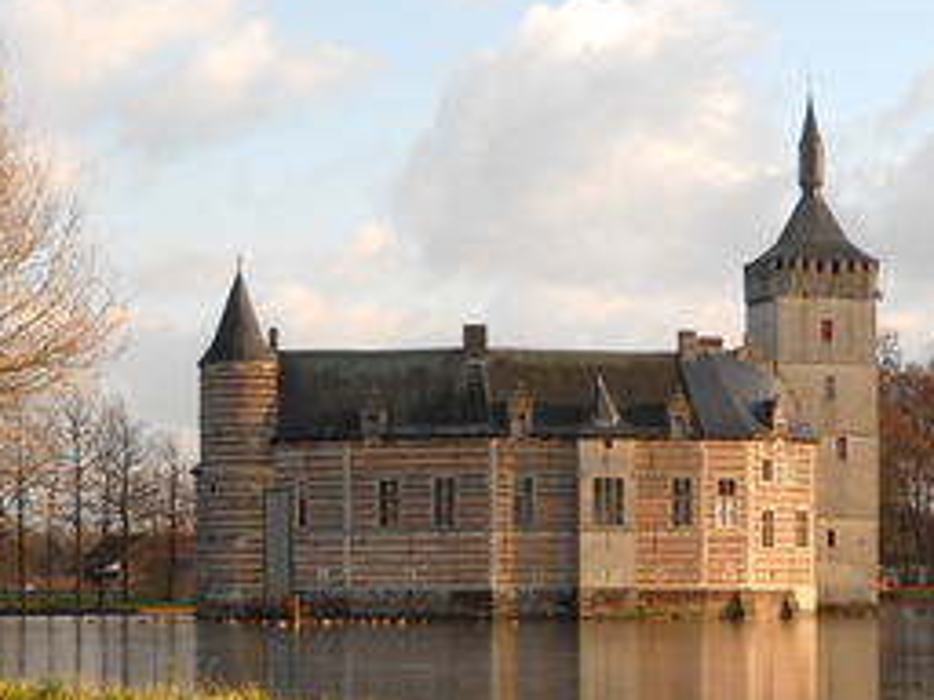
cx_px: 591
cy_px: 598
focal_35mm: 96
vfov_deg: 15.3
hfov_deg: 20.4
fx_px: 2590
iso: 64
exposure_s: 1/309
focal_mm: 6.72
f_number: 3.1
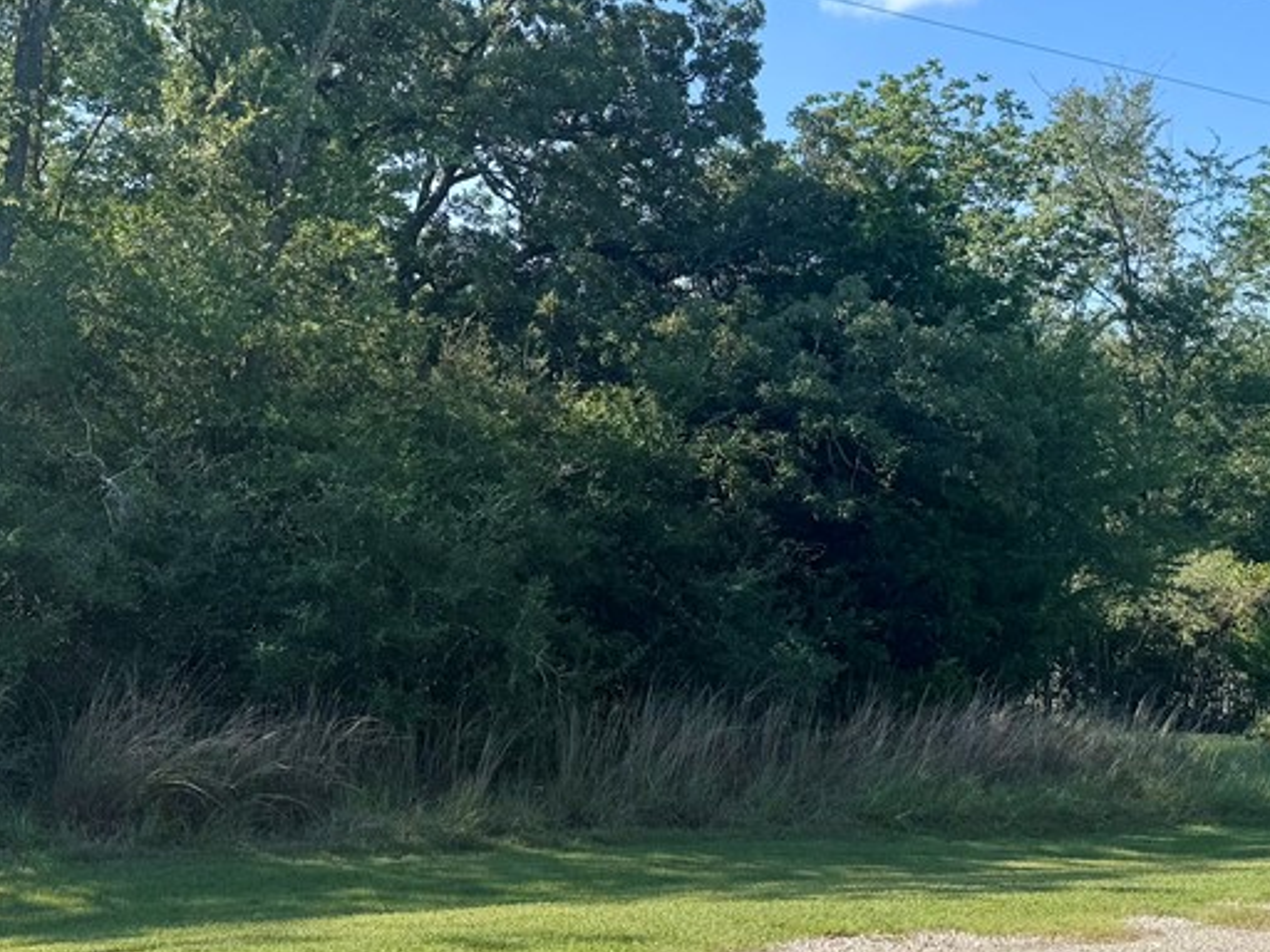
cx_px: 370
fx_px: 1761
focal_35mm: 48
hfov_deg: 38.9
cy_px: 444
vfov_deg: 30.3
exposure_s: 1/2415
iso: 80
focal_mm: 6.76
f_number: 1.78
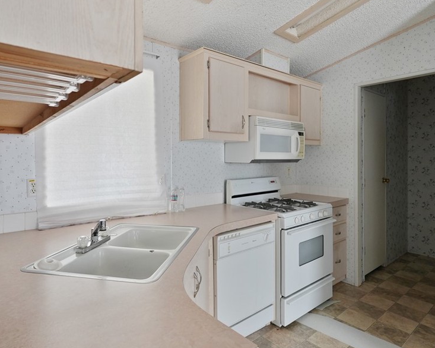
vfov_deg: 65.5
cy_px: 167
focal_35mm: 21
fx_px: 270
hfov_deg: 77.4
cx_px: 193
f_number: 5.6
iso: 1250
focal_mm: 16
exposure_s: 1/15
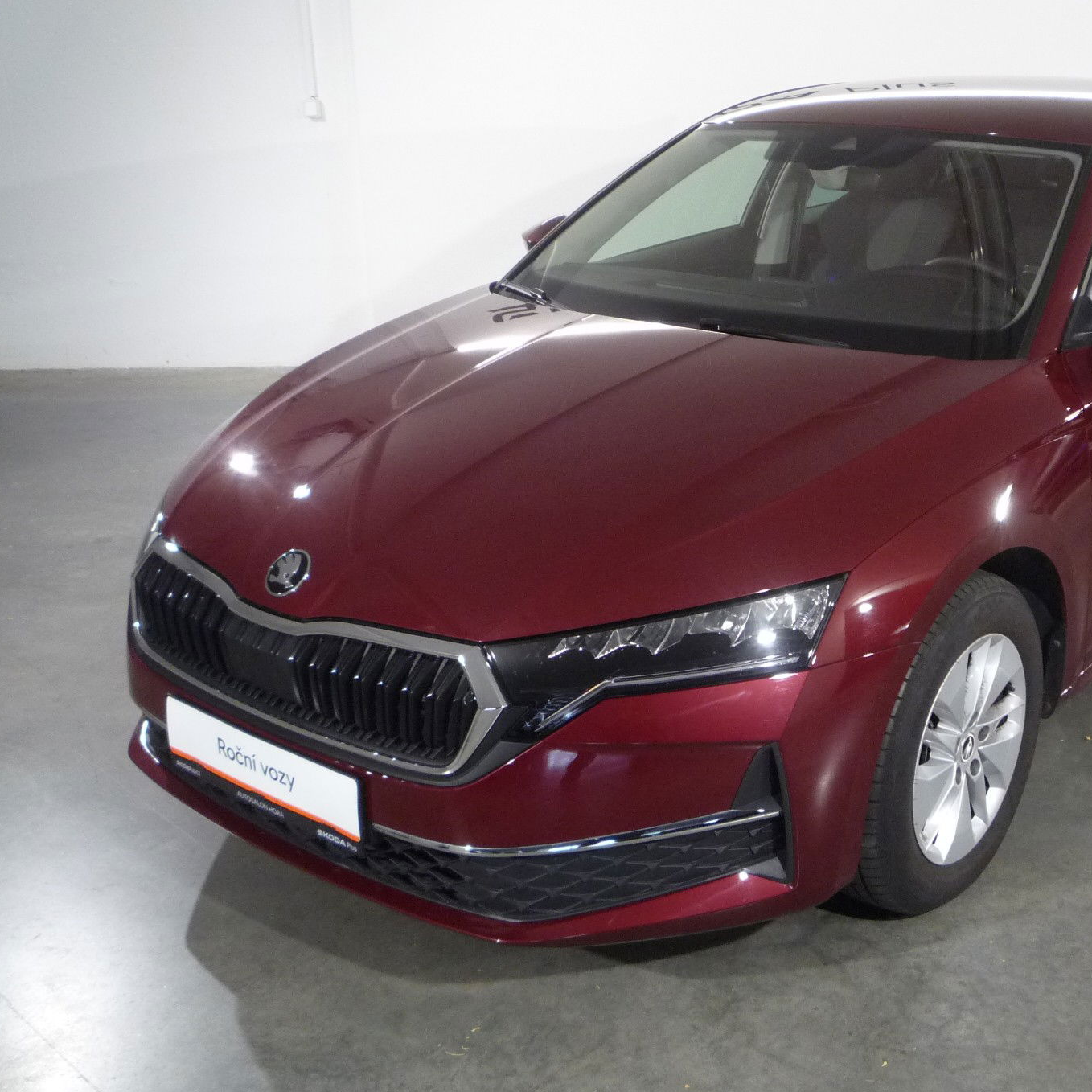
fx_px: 1428
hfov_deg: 40.9
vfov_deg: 41.8
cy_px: 482
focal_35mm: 40
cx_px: 792
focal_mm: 5.2
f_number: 3.3
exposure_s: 1/30
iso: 250
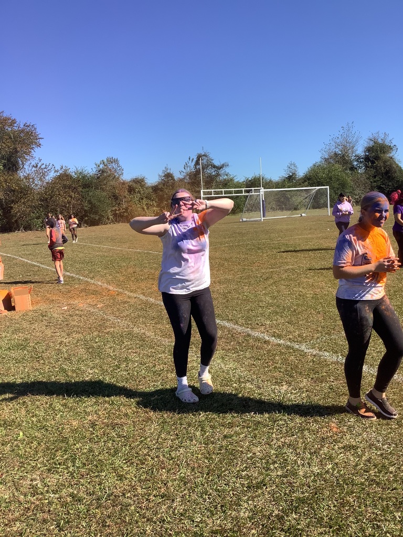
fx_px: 481
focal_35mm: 31
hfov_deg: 45.4
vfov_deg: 58.4
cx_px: 202
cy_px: 268
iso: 25
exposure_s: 1/1031
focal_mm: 3.3
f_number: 2.4
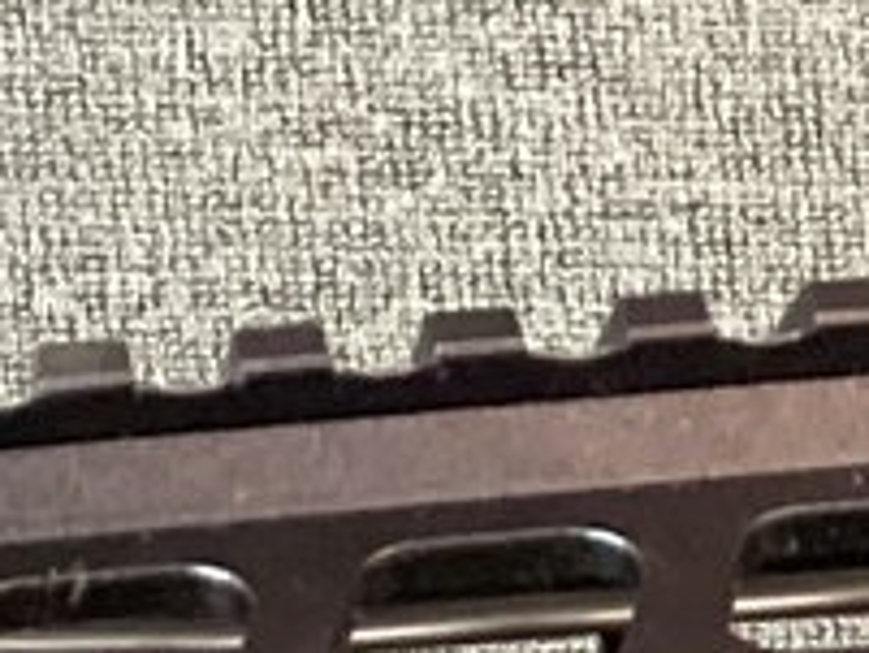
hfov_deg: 7.5
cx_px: 2531
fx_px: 5853
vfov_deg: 6.1
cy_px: 1632
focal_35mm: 233
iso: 400
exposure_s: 1/25
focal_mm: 3.3
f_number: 2.4
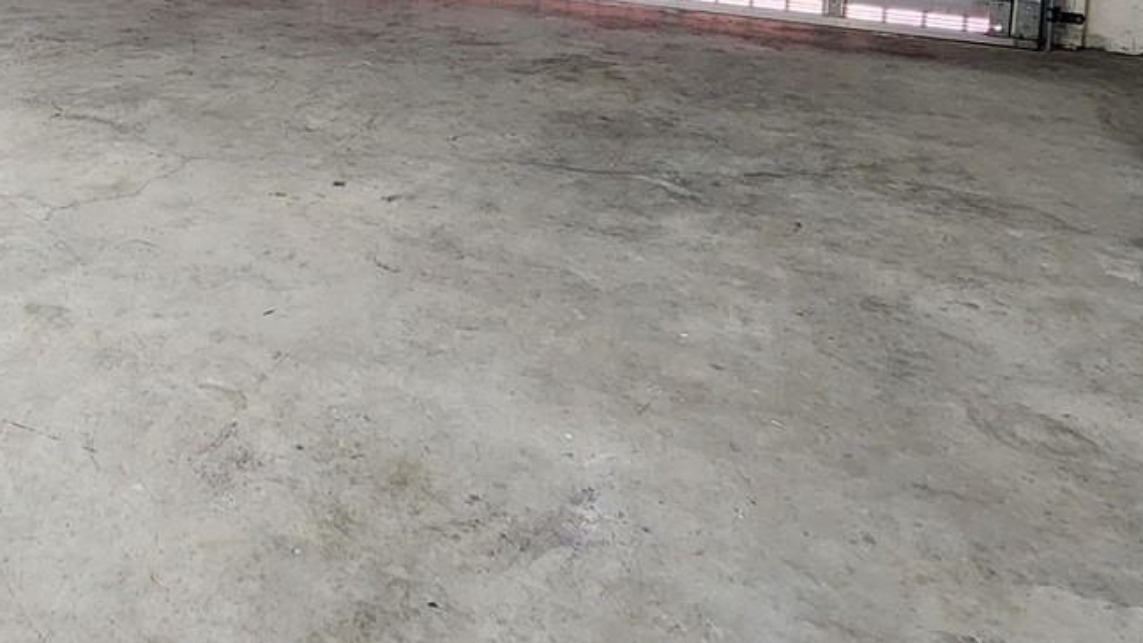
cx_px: 51
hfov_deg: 48.6
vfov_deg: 29.3
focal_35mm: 35
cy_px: -118
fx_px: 1061
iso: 320
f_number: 2.2
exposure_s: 1/40
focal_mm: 2.2
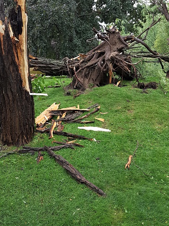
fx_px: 228
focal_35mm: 35
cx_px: 87
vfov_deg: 52.4
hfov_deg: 40.7
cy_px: 96
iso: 40
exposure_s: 1/50
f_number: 1.7
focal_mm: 4.2
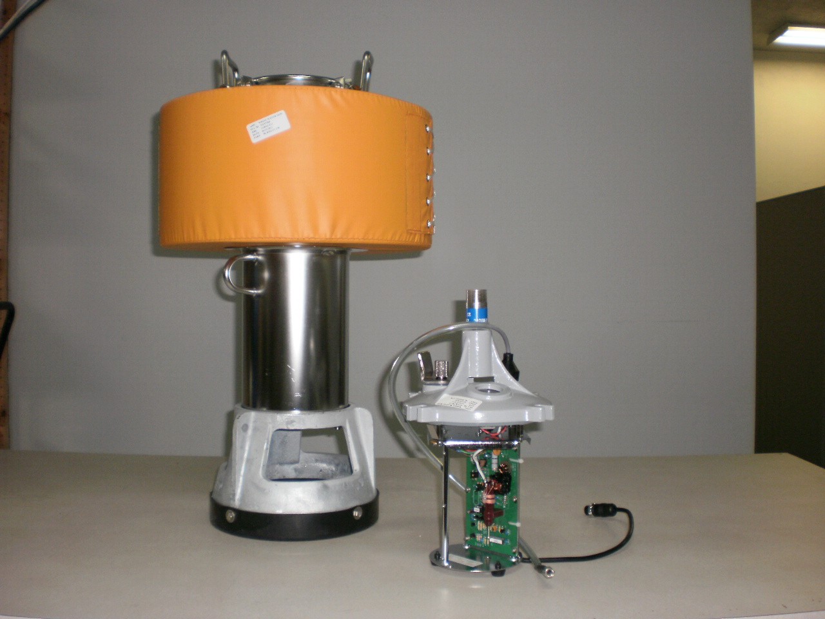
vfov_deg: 39.7
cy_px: 310
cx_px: 412
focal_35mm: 36
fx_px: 858
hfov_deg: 51.4
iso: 125
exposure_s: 1/30
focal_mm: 6.3
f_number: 3.1
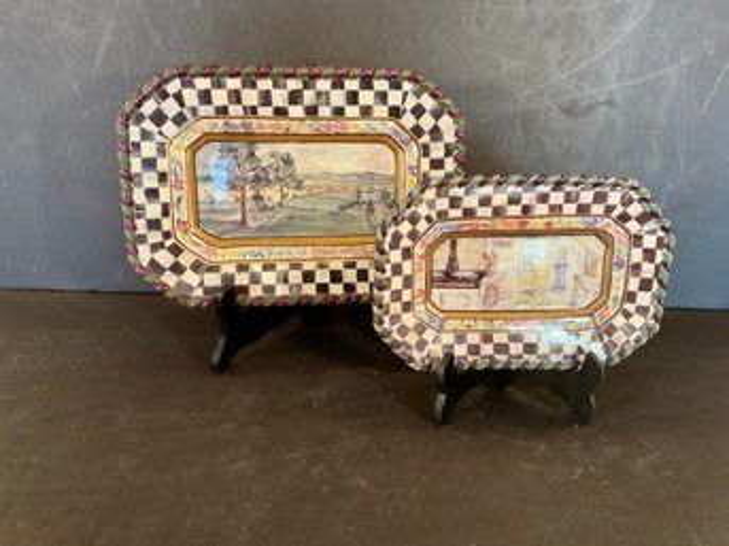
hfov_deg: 61.7
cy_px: 273
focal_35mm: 29
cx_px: 364
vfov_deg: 48.2
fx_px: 611
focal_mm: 3
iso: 160
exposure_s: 1/60
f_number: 1.8
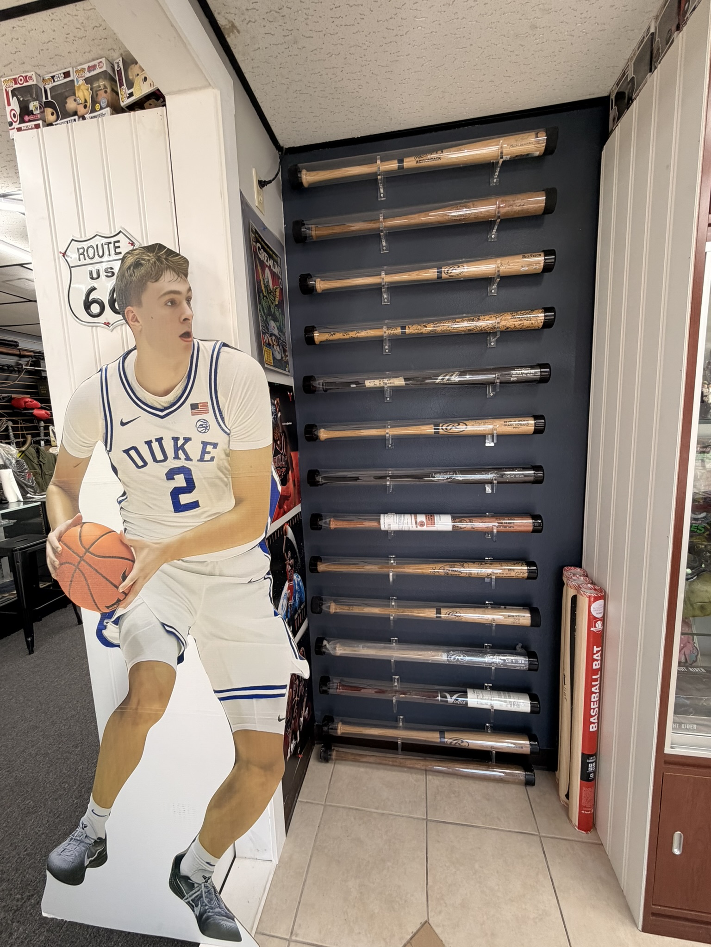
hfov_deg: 85.7
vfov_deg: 102.1
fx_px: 383
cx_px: 356
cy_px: 474
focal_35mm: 14
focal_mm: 2.22
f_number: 2.2
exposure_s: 1/120
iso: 160
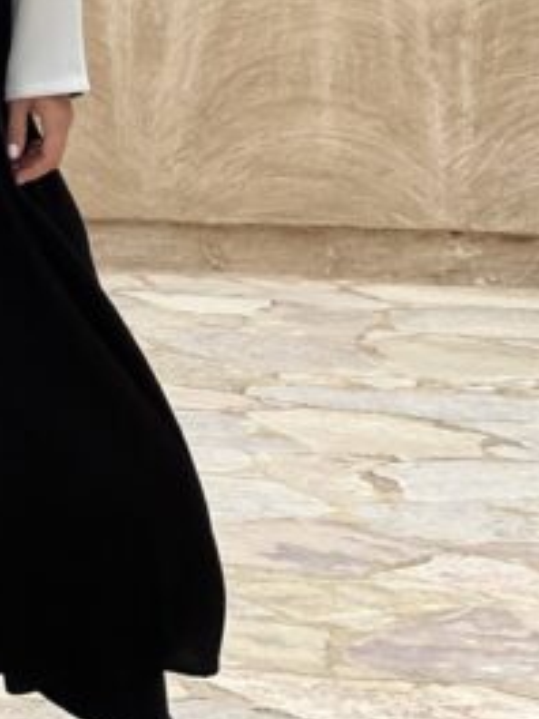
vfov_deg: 8.4
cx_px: -161
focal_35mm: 233
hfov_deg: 6.3
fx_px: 4837
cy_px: -93
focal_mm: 9
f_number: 2.8
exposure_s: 1/391
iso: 32
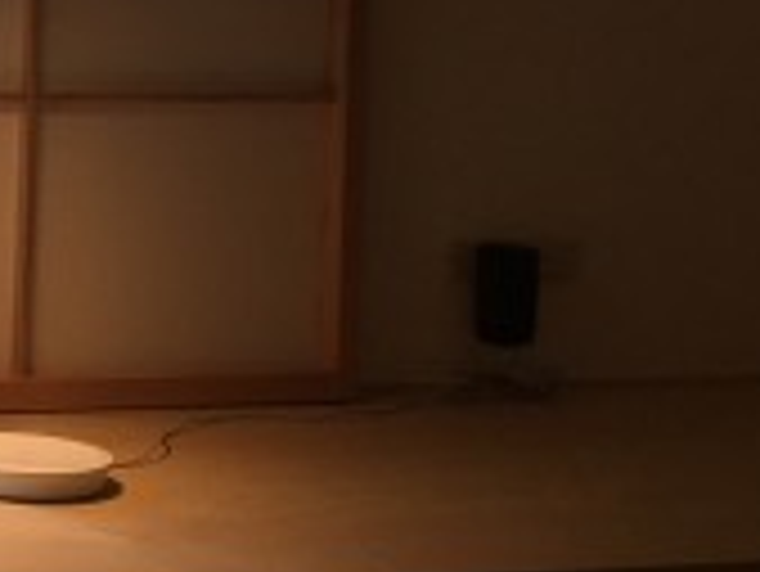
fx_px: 2263
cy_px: -36
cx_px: -270
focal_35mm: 103
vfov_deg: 14.1
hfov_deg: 17.7
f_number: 2.2
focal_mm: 4.15
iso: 25
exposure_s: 1/124
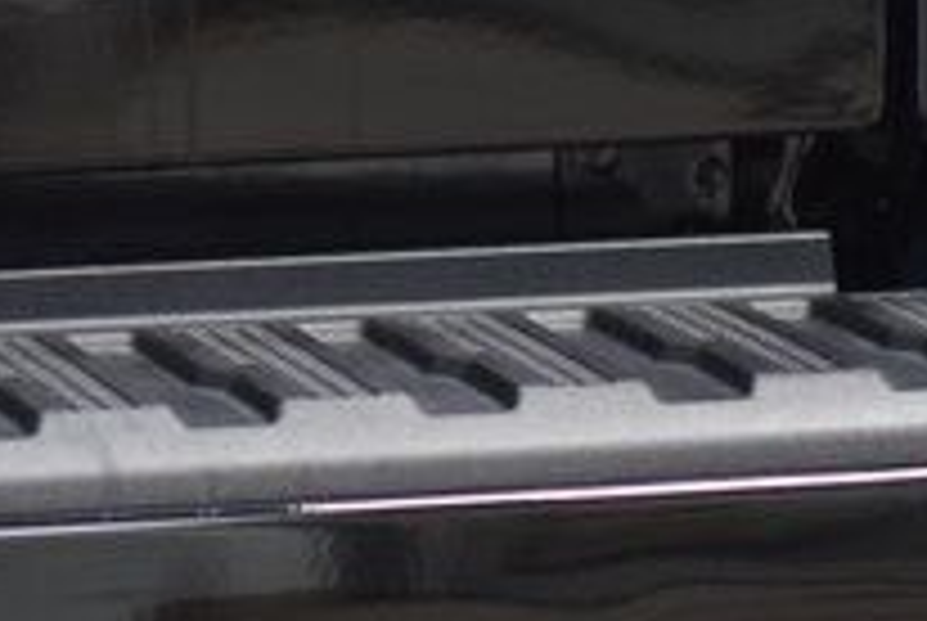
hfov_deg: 6.3
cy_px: 151
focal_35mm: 326
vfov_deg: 4.2
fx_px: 8406
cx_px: 45
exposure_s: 1/50
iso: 1600
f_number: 2.8
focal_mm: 70
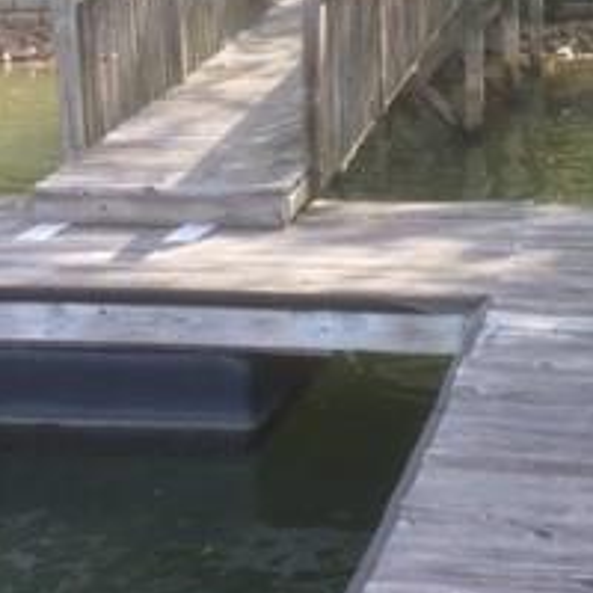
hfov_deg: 20.9
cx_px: 463
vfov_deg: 20.5
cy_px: 6
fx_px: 1589
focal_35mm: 82
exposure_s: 1/214
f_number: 2.2
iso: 32
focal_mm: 4.15
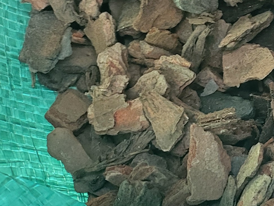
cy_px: -35
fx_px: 776
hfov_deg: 16.1
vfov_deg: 14.6
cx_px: 529
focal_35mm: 98
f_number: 1.8
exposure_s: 1/40
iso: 320
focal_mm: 5
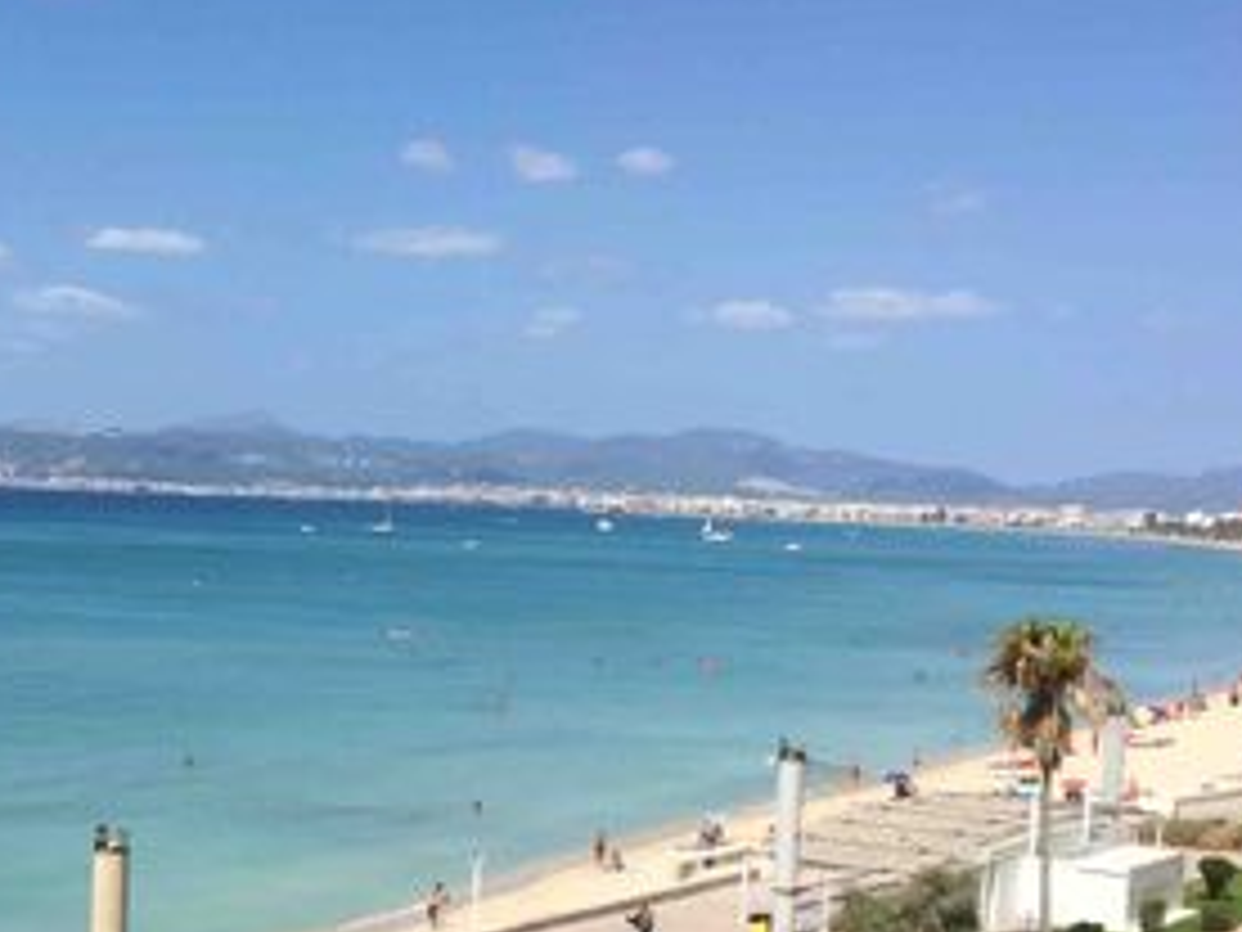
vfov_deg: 23.1
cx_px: 284
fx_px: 2260
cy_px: 662
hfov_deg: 30.1
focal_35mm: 63
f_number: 2.2
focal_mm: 4.15
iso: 32
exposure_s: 1/2825
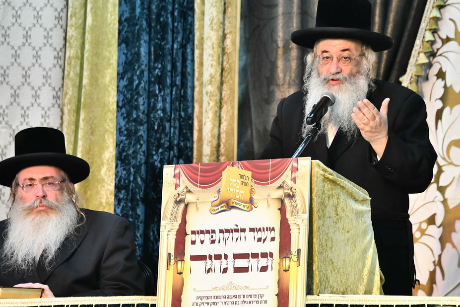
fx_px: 2798
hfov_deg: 9.4
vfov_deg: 6.3
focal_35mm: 219
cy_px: 124
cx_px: 224
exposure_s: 1/125
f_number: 5.6
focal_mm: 145
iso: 2500
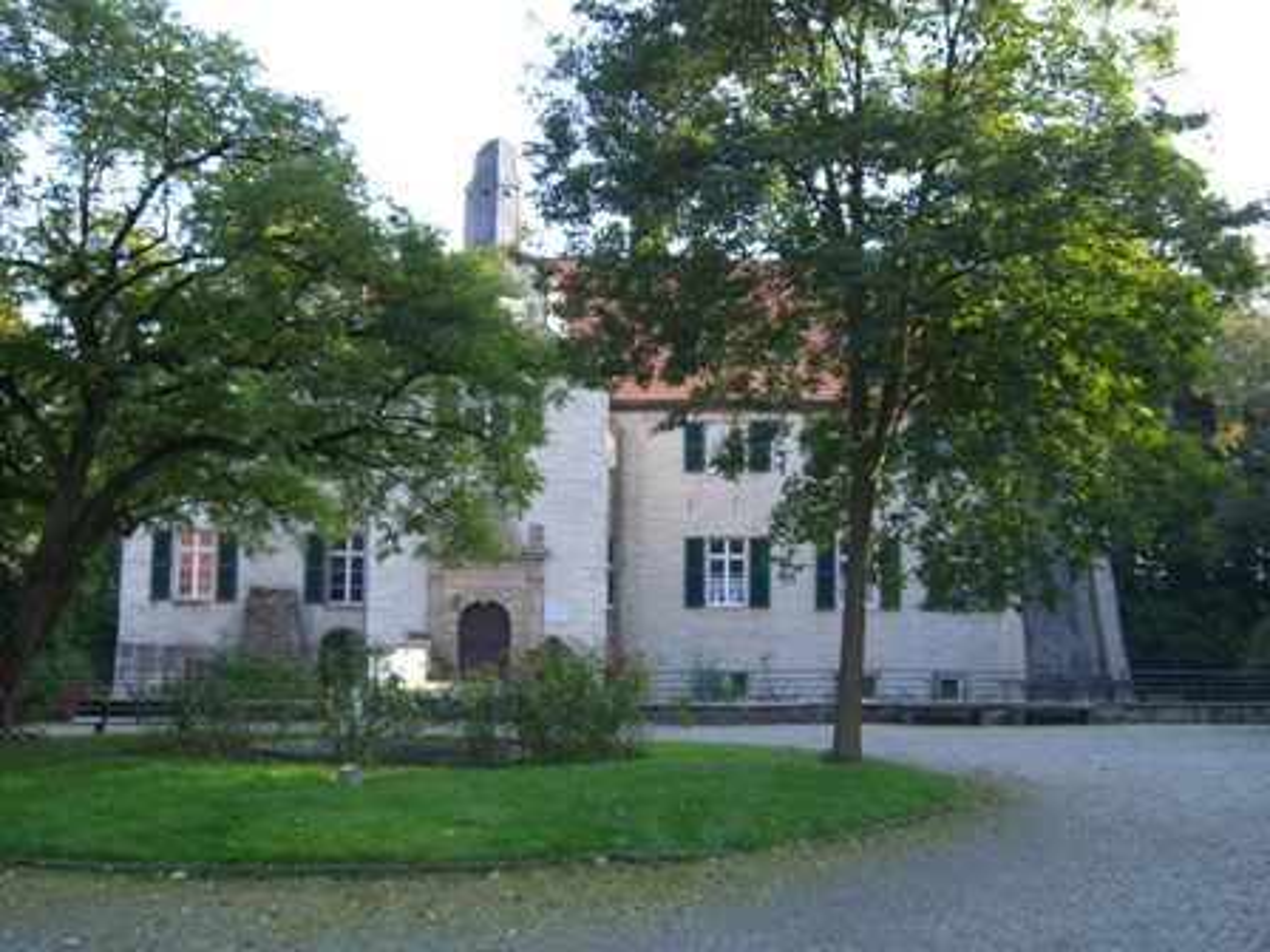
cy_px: 476
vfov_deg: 37.7
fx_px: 1394
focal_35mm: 38
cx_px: 635
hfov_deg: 49.0
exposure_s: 1/125
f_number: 2.7
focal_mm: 6.2
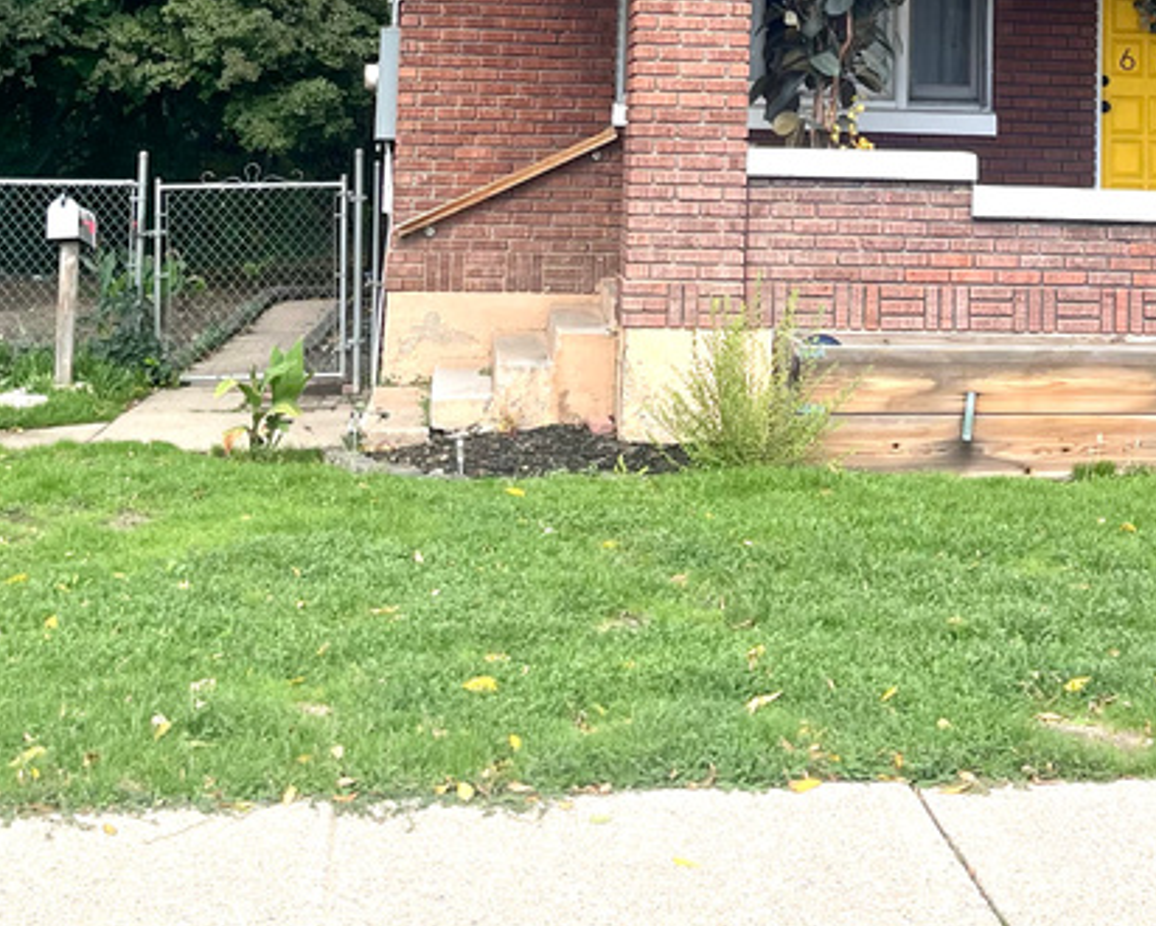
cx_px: 805
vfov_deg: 22.9
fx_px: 2156
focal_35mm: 63
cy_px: -84
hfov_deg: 29.7
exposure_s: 1/804
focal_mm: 5.1
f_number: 1.6
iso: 50
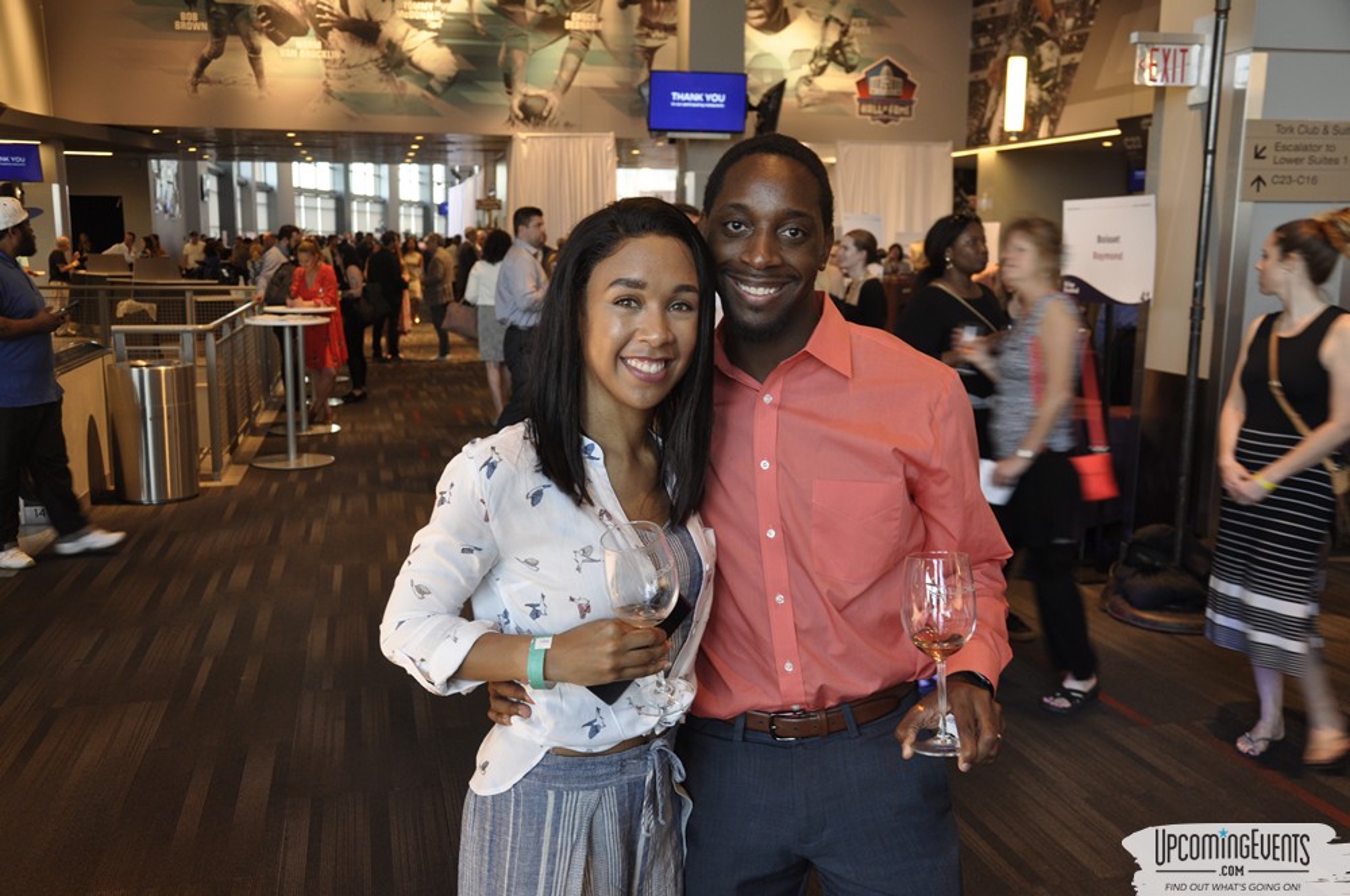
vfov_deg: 39.9
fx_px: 1236
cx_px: 675
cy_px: 448
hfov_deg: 57.3
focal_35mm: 33
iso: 400
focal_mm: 22
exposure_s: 1/20
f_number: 5
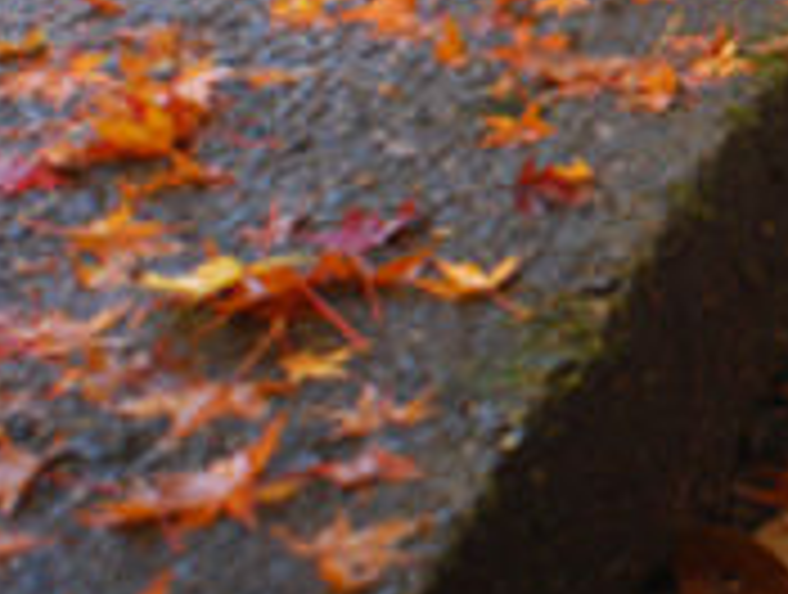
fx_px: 2441
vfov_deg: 13.5
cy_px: -133
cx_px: 1445
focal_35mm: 107
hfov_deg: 15.6
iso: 200
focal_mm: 20
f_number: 2.8
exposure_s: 1/20
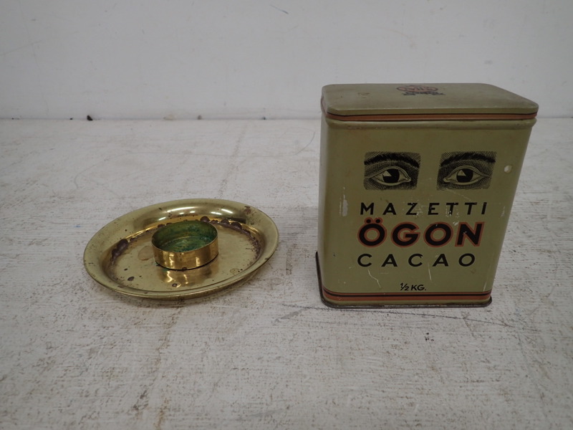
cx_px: 286
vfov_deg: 54.9
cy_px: 215
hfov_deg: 69.4
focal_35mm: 25
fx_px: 414
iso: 100
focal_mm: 4.5
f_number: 2
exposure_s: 1/100
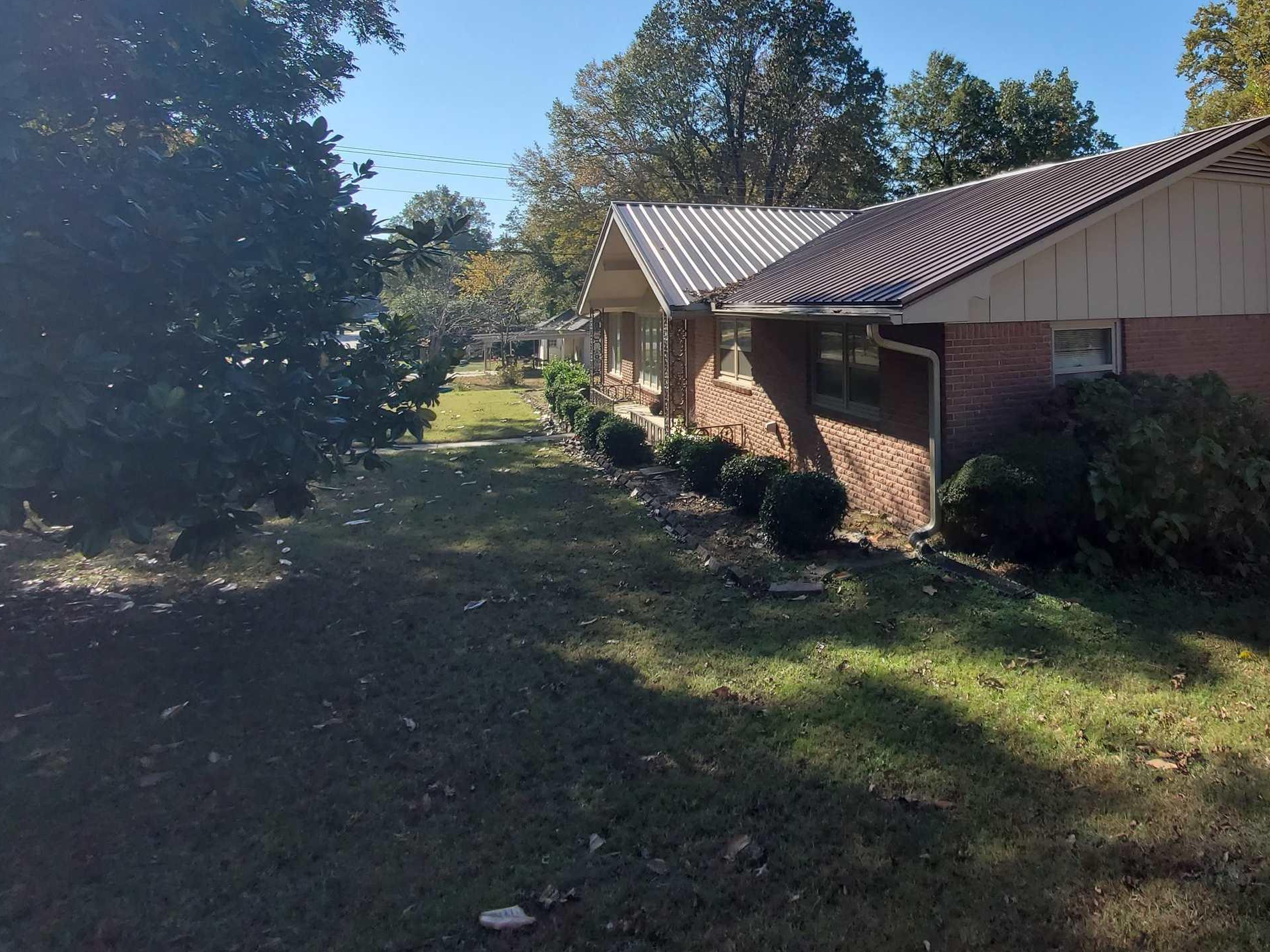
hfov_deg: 74.3
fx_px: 770
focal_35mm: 21
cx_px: 927
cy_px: 278
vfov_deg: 61.0
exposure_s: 1/978
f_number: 2.2
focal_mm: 1.8
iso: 50
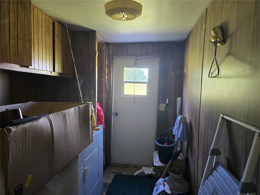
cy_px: 98
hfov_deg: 73.9
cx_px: 130
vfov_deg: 58.9
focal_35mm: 23
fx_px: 173
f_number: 1.7
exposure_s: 1/60
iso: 640
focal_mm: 6.3
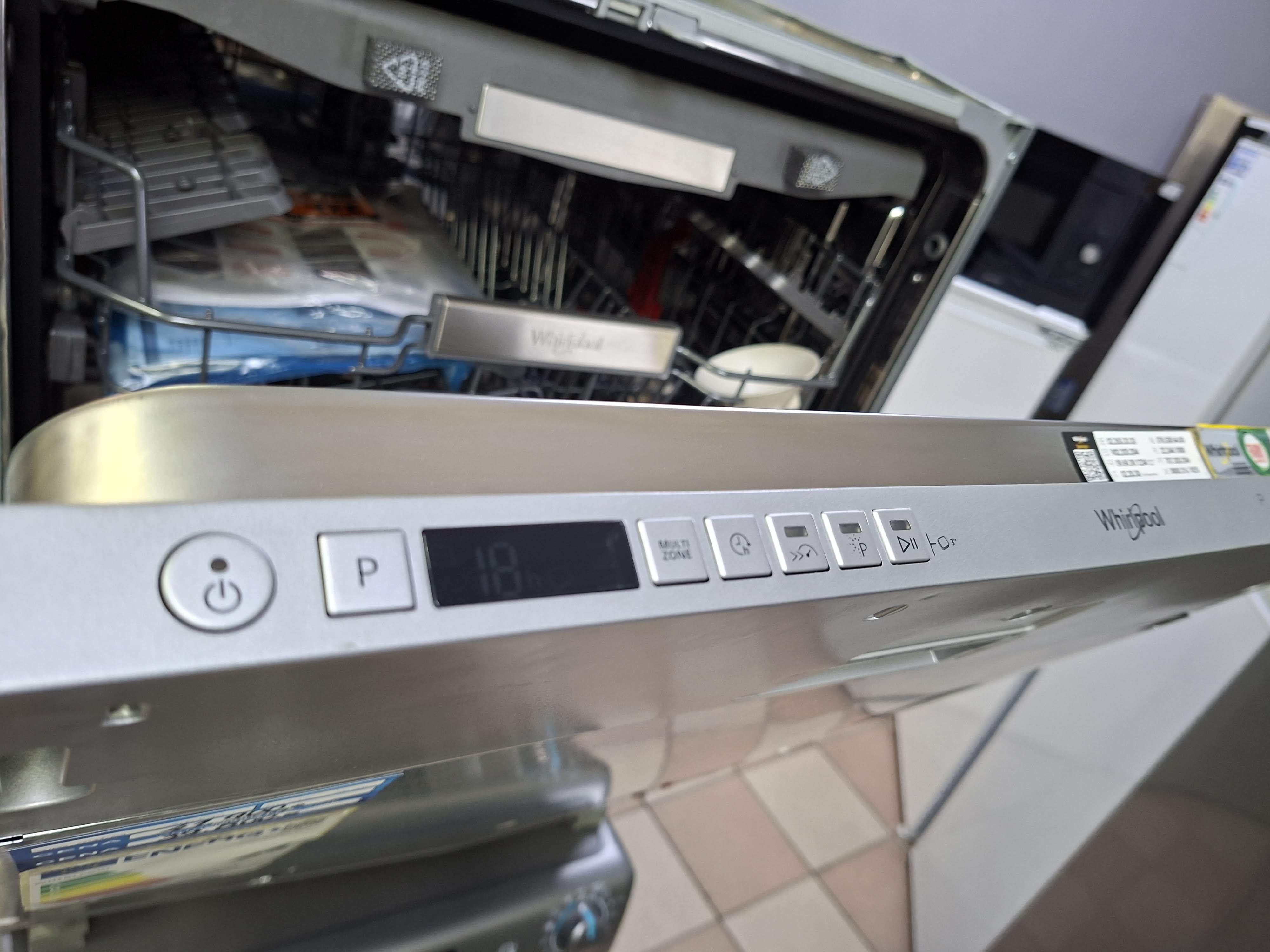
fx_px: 844
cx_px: 635
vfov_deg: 58.9
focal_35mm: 23
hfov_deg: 73.9
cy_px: 476
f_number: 1.8
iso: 250
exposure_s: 1/50
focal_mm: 5.54
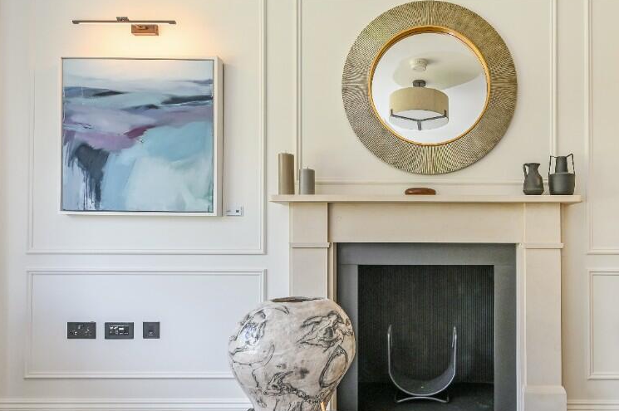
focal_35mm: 23
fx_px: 390
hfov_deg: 74.1
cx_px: 421
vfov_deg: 55.5
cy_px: 233
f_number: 8
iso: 400
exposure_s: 1/50
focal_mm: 16.5
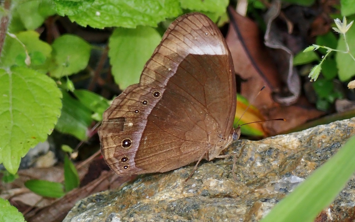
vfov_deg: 12.2
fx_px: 1035
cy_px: 96
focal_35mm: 107
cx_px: 179
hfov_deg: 19.5
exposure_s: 1/200
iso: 200
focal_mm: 18
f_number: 6.3
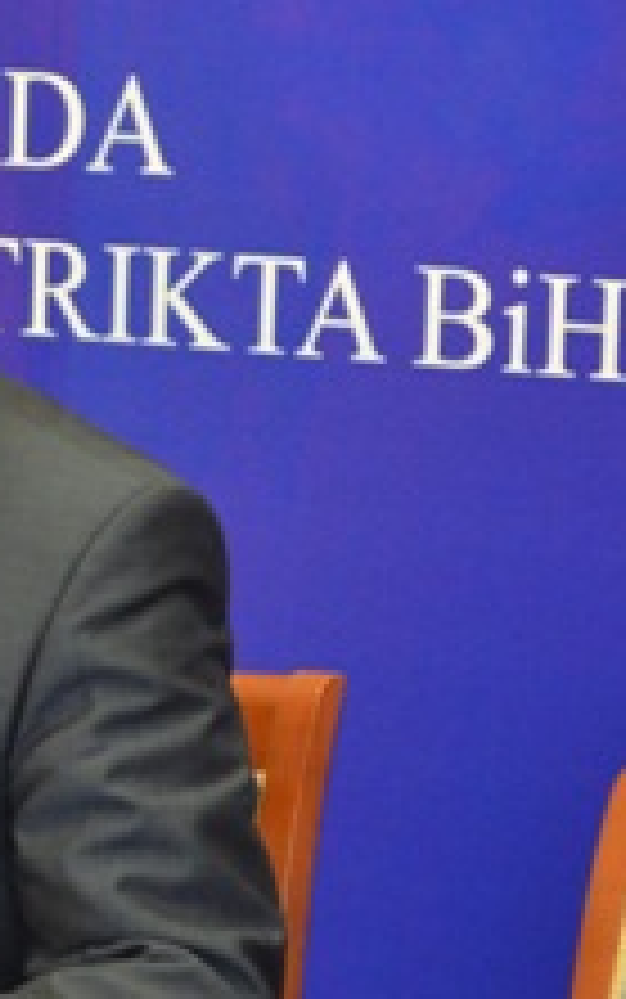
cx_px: -302
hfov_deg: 5.4
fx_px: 6610
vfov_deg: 8.6
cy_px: 556
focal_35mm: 242
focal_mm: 55
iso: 2000
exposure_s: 1/60
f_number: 5.6
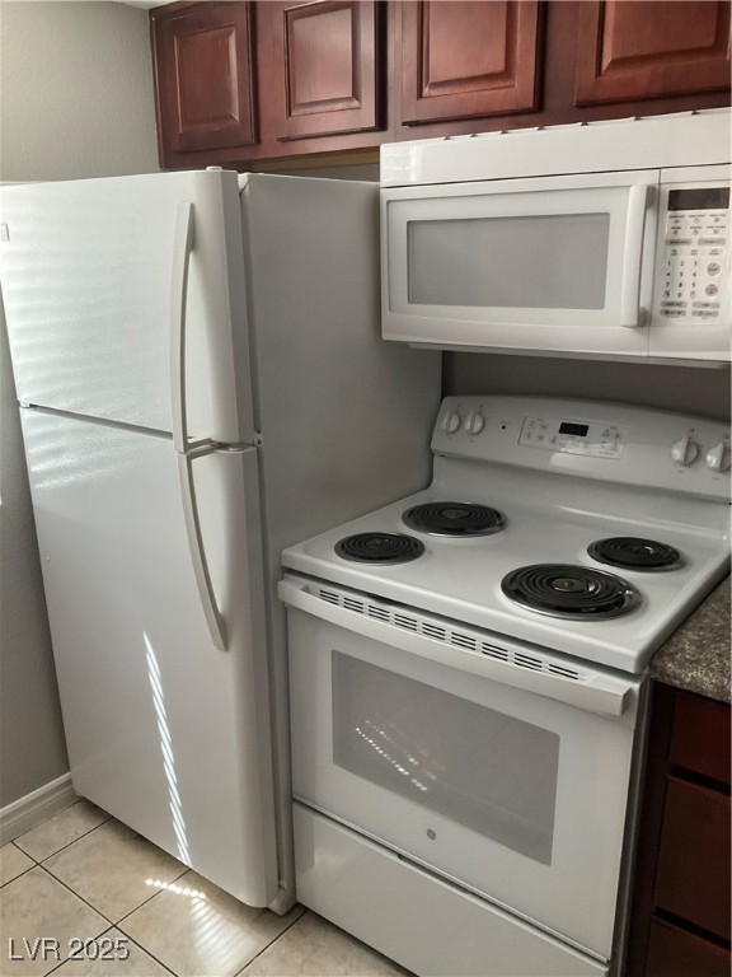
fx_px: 818
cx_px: 366
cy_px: 488
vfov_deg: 61.7
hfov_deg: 48.2
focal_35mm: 29
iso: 200
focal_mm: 3
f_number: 1.8
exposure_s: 1/60
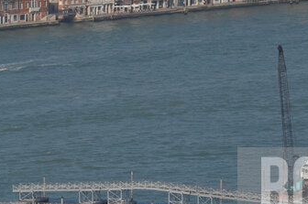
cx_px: 35
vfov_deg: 2.4
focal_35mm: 580
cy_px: 130
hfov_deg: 3.6
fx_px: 4955
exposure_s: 1/1250
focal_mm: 180
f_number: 11
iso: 400
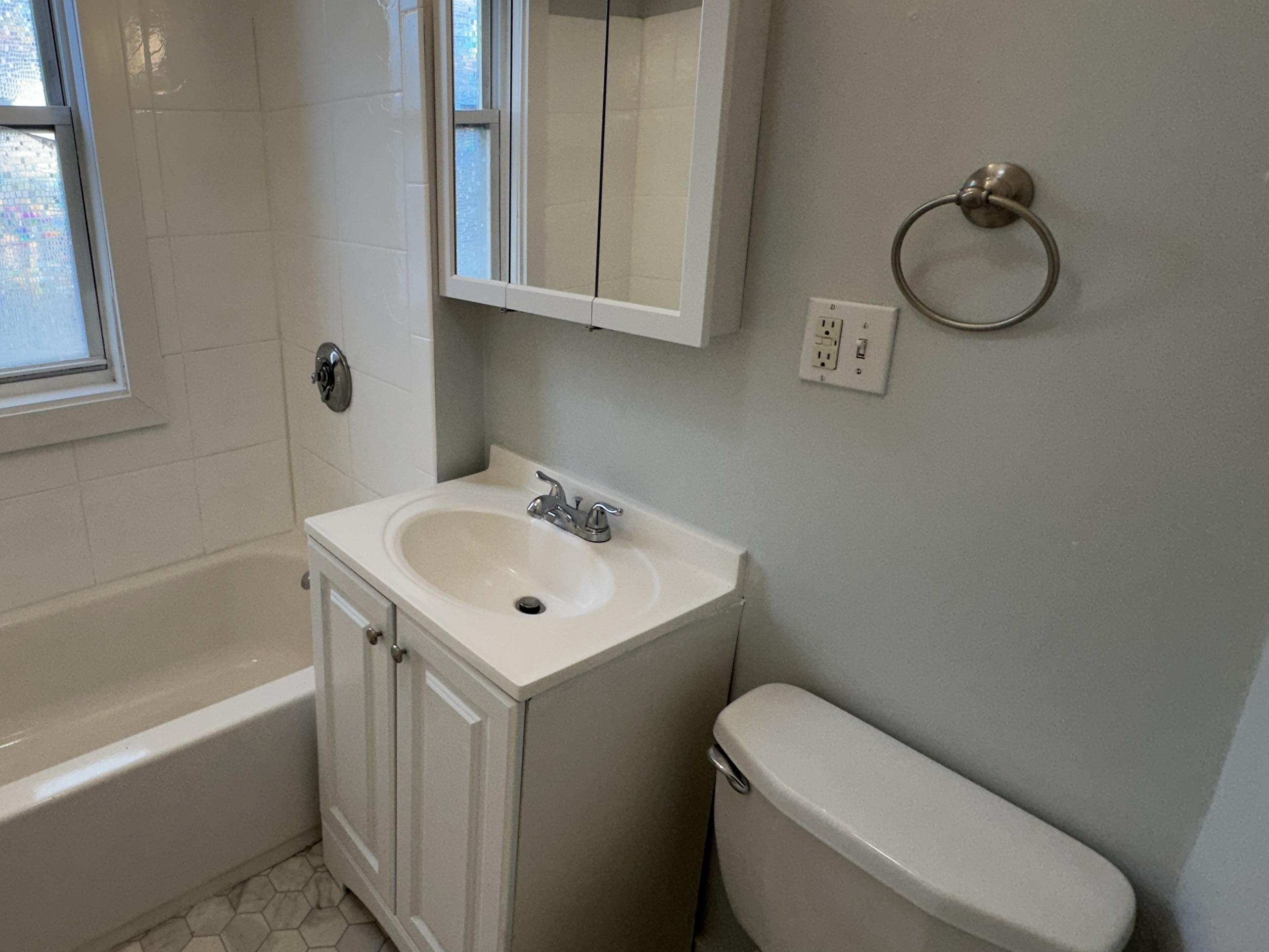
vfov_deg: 61.0
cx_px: 419
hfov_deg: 74.0
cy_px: 429
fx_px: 806
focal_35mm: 22
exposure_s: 1/120
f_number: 2.2
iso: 64
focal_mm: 2.22
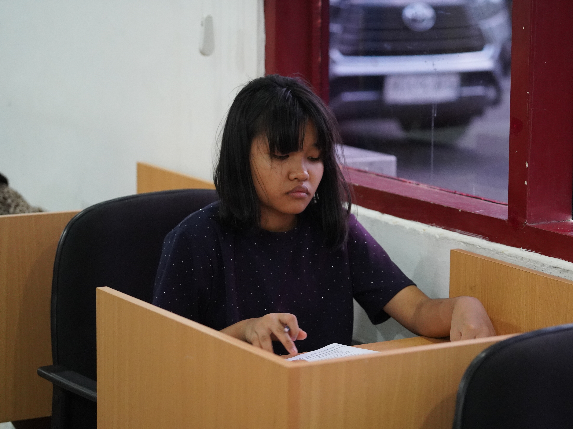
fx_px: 1887
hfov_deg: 17.3
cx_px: 318
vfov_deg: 13.0
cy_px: 214
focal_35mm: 114
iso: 8000
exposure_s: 1/160
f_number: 4
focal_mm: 105
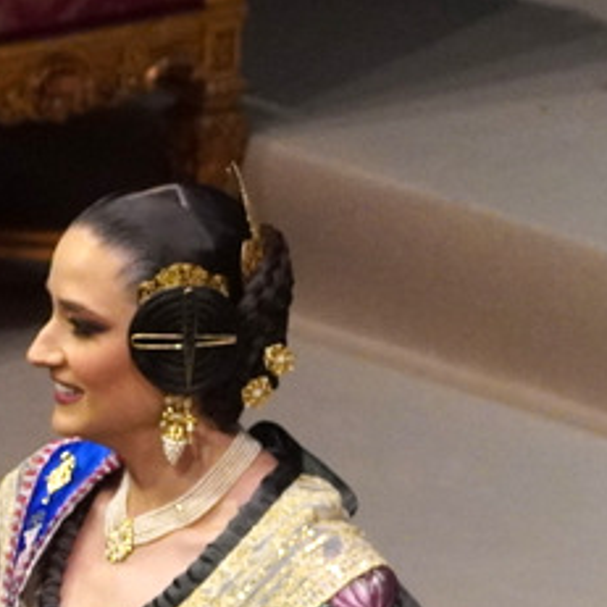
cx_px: 173
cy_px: 893
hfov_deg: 2.0
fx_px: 17720
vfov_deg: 2.0
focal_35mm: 893
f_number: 5.6
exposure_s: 1/250
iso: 3200
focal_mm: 135
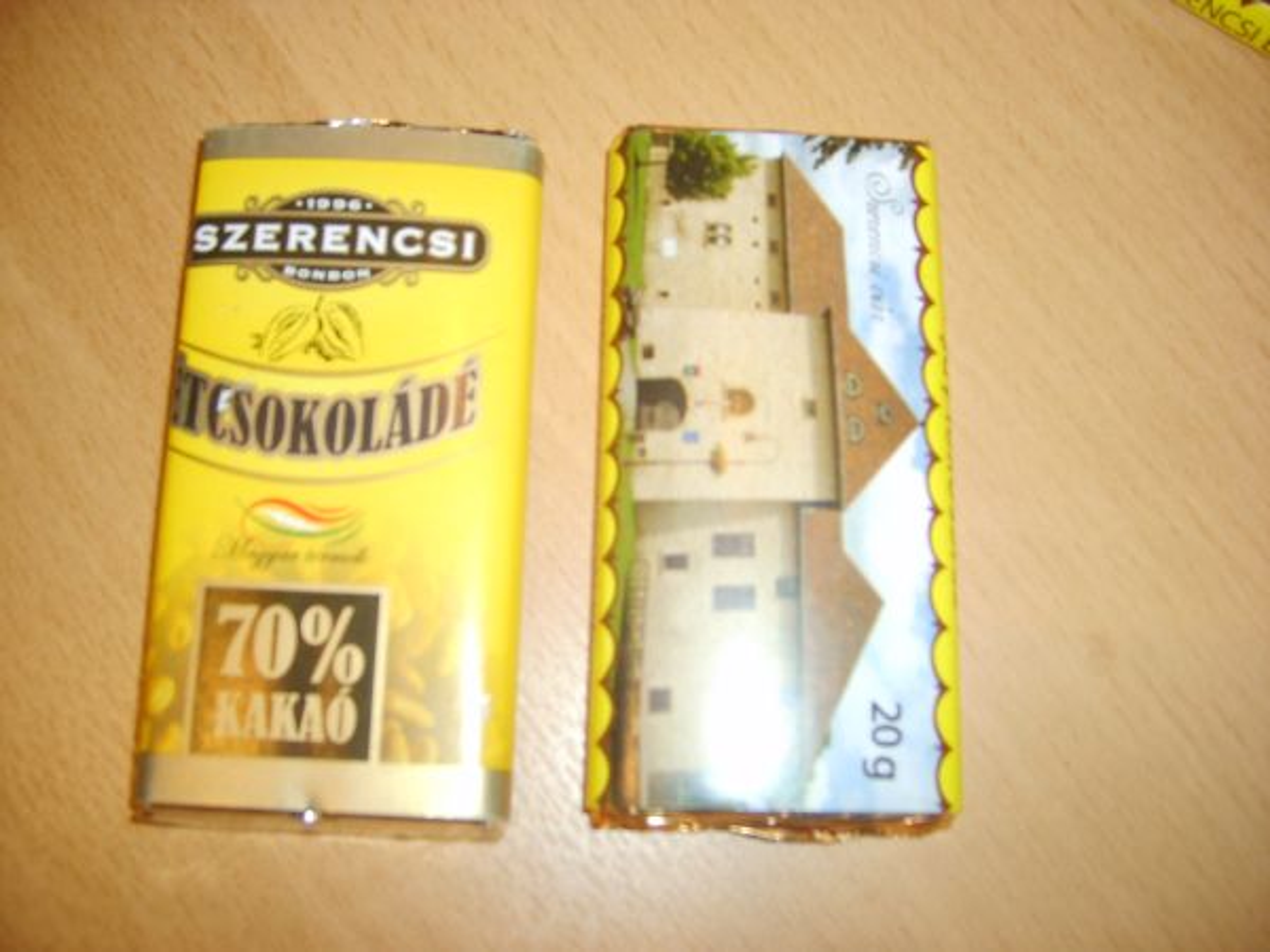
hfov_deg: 52.6
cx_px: 635
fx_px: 1284
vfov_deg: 40.7
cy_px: 476
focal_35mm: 35
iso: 100
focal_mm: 5.8
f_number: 2.8
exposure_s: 1/45
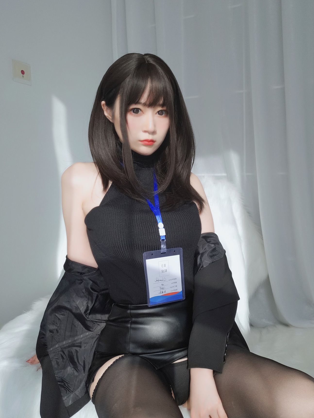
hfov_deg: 48.1
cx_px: 178
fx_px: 351
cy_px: 206
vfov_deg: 61.7
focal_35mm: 29
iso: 50
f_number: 1.8
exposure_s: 1/566
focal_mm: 4.36
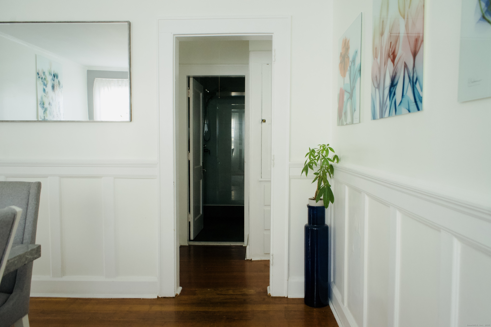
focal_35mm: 28
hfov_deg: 65.5
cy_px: 164
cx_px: 246
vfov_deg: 46.4
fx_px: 382
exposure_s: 1/50
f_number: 5
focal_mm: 28
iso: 3200
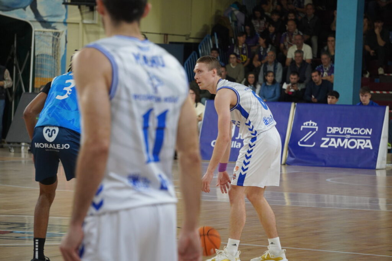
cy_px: 130
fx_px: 2366
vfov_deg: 6.3
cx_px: 196
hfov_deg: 9.5
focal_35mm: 218
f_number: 5.6
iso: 1250
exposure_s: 1/250
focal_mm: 145
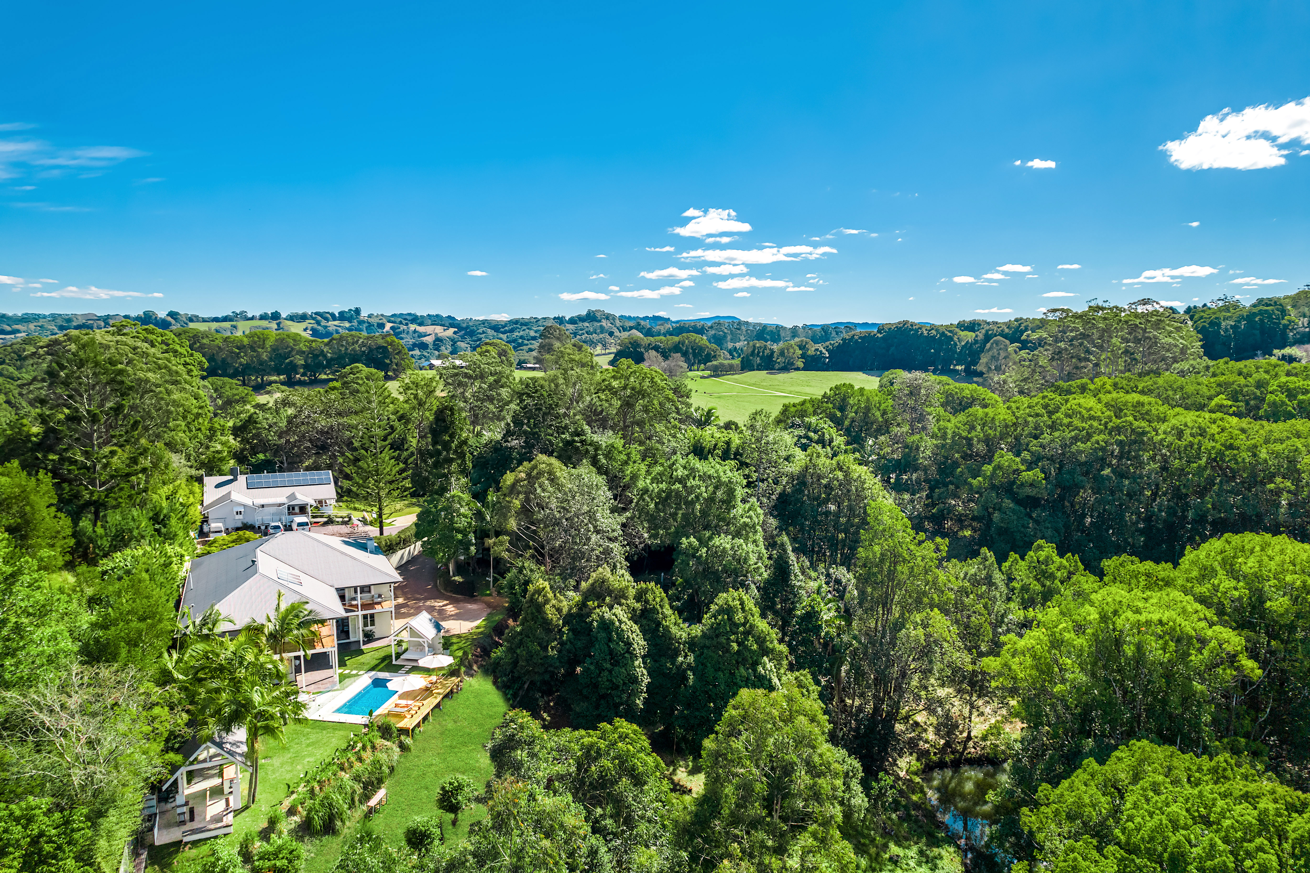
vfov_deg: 57.2
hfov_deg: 78.6
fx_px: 800
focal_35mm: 22
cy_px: 436
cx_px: 655
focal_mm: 8.38
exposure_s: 1/2000
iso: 100
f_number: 2.8
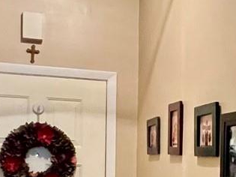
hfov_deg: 28.7
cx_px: 194
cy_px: 184
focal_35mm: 66
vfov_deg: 21.3
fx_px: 450
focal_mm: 1.57
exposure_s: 1/60
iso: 800
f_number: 1.8
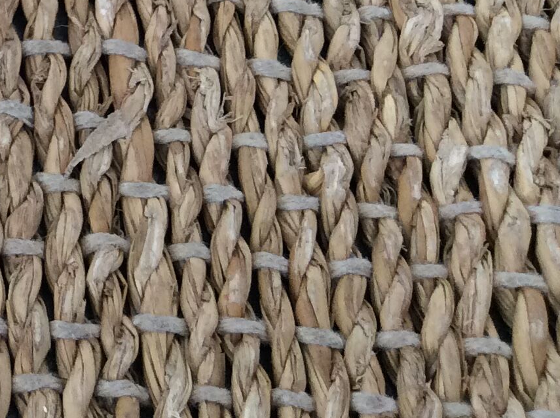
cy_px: -149
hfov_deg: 18.3
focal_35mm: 97
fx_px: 1567
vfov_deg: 14.5
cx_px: -247
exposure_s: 1/25
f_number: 2.4
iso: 80
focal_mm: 3.3
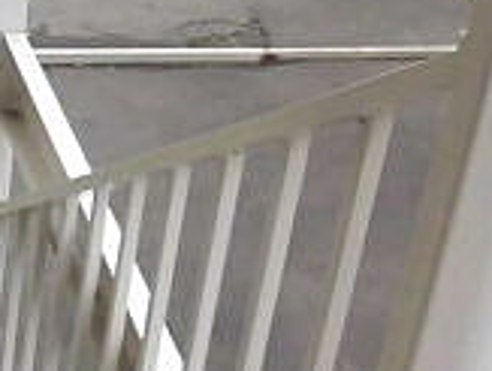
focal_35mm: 94
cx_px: -368
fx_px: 1339
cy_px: -45
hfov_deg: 17.3
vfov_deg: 15.3
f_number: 3.1
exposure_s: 1/500
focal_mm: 4.3
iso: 250
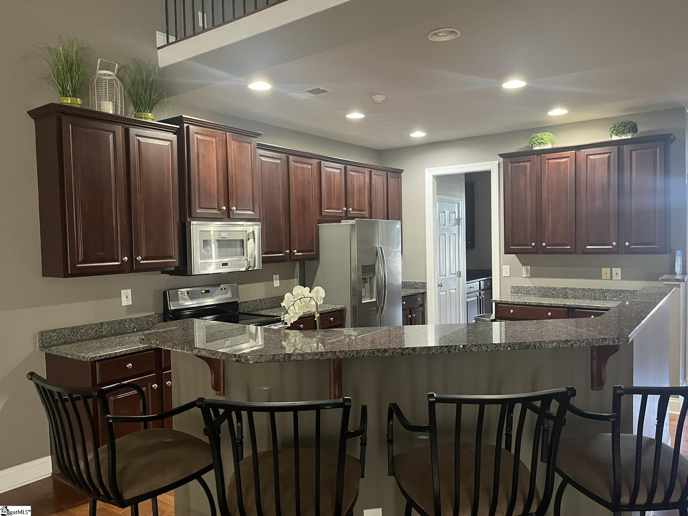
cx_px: 344
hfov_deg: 67.3
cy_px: 258
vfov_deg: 53.1
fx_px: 517
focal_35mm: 26
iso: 500
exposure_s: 1/40
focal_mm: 5.1
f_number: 1.6
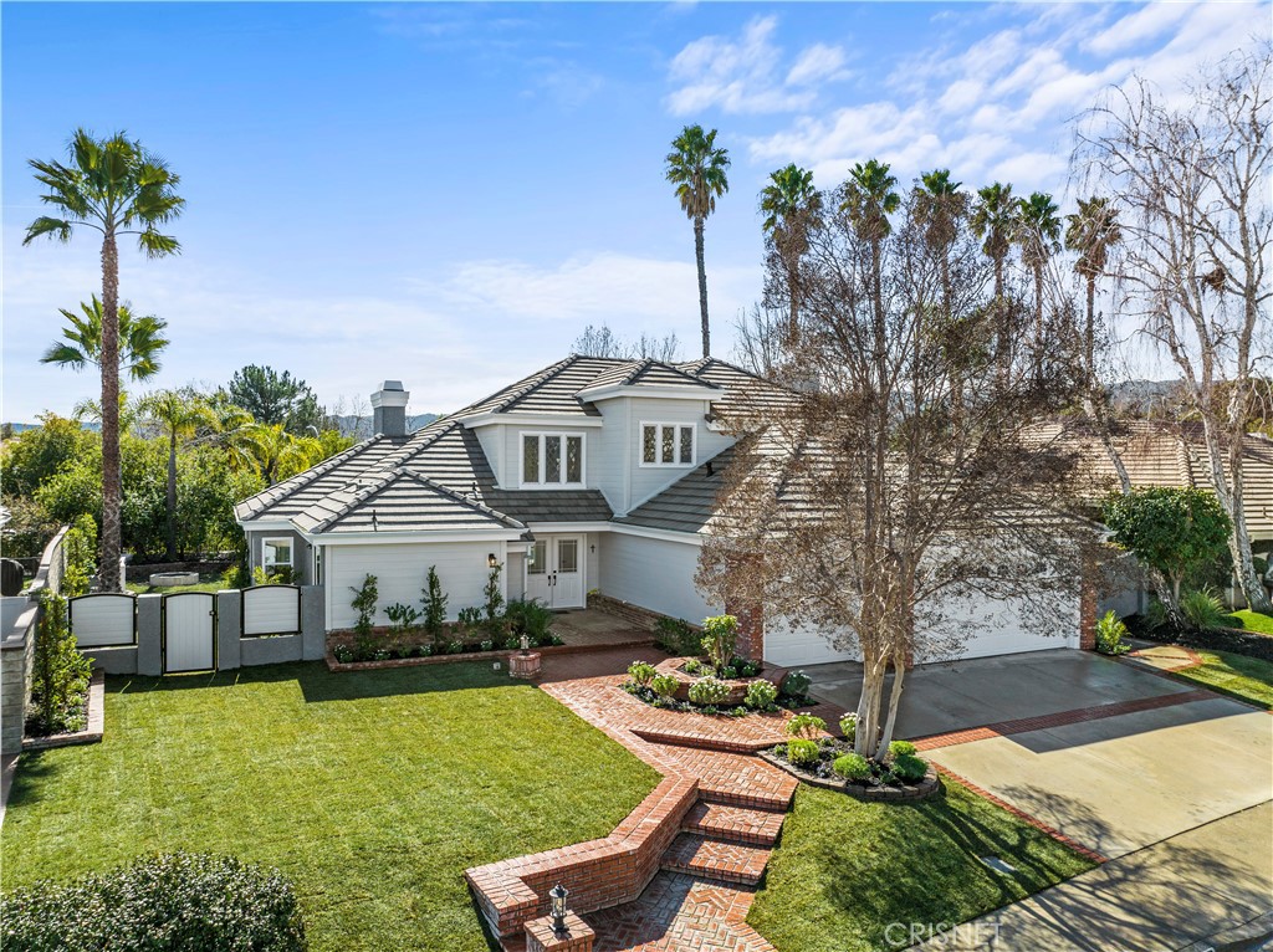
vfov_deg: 56.7
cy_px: 476
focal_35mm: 24
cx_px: 636
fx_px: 882
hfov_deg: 71.6
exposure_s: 1/1250
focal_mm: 12.29
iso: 100
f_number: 2.8
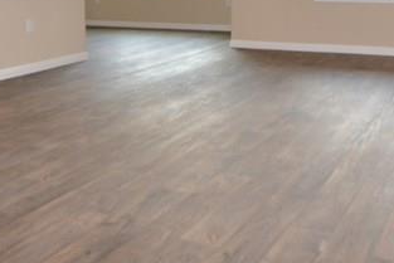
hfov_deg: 38.0
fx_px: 569
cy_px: -26
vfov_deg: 24.3
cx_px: 240
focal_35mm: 52
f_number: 4.5
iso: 400
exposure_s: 1/80
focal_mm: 10
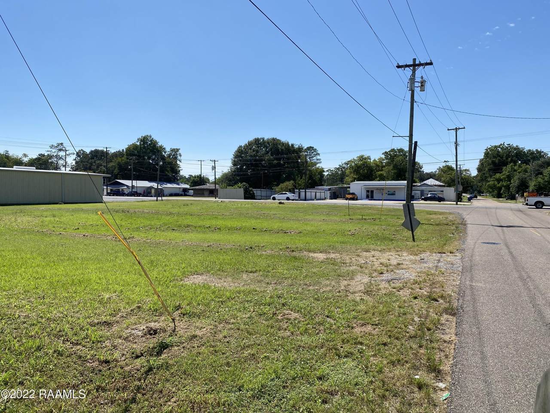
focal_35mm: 26
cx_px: 275
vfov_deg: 53.1
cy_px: 206
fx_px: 413
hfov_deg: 67.3
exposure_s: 1/4274
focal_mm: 4.25
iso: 32
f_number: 1.8
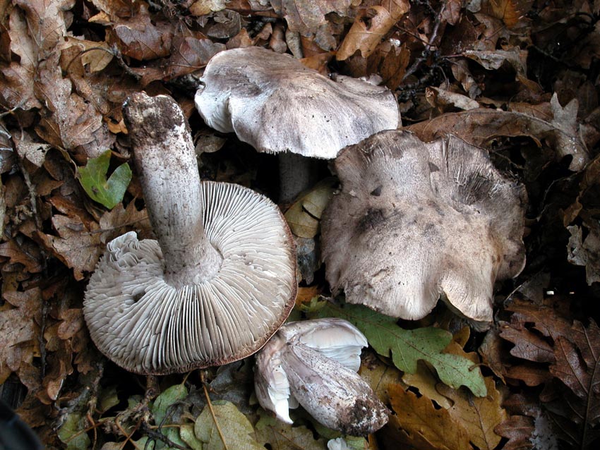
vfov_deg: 37.7
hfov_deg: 49.0
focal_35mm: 38
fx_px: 659
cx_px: 300
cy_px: 225
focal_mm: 9.7
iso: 100
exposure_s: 1/6
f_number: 7
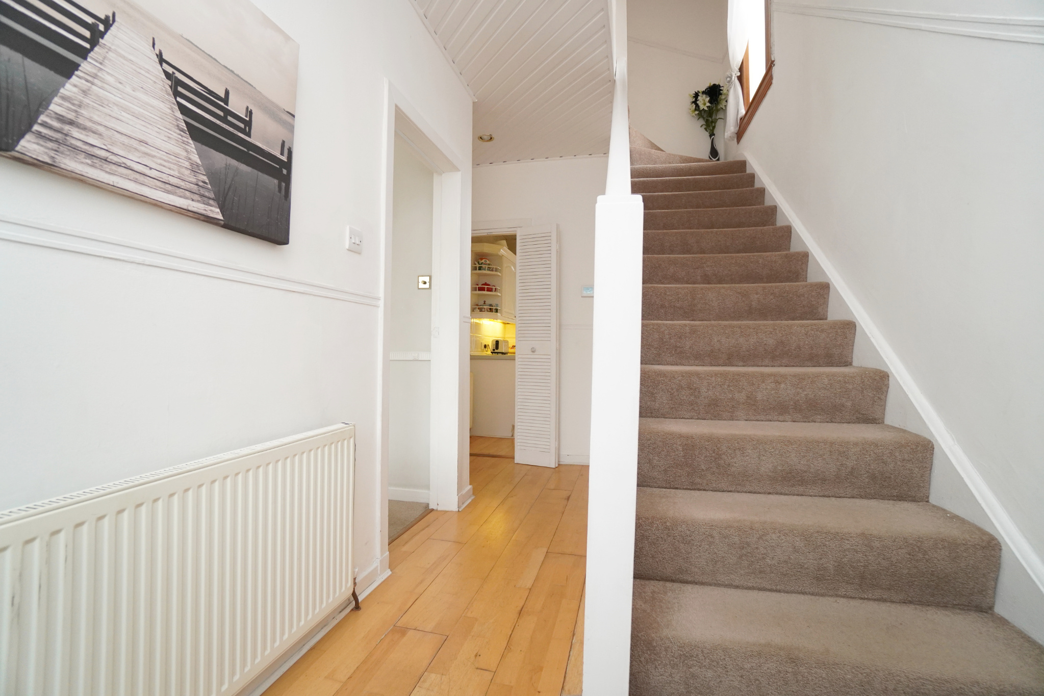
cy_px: 348
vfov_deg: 77.3
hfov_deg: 100.4
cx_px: 522
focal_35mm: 15
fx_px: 435
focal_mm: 10
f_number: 4
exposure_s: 1/160
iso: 1250
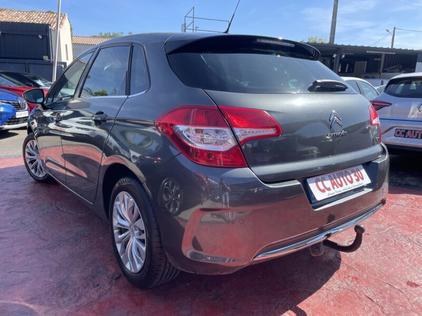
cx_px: 211
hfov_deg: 67.3
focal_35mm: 26
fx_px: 317
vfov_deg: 53.1
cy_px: 158
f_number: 1.6
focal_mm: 4.2
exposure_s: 1/1062
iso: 32
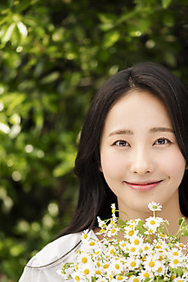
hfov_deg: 10.6
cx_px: 114
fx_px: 1011
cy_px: 167
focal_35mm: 129
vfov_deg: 15.9
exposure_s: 1/400
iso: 100
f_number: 4
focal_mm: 105
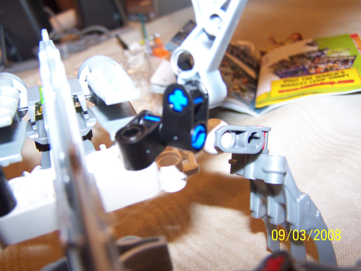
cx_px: 180
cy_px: 136
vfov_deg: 37.7
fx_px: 396
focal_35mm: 38
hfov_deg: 49.0
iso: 140
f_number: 2.8
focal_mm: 6.3
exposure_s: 1/60
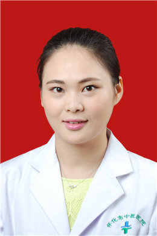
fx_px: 511
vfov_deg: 26.0
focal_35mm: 78
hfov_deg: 17.5
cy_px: 118
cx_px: 78
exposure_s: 1/160
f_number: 7.1
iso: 200
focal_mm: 52
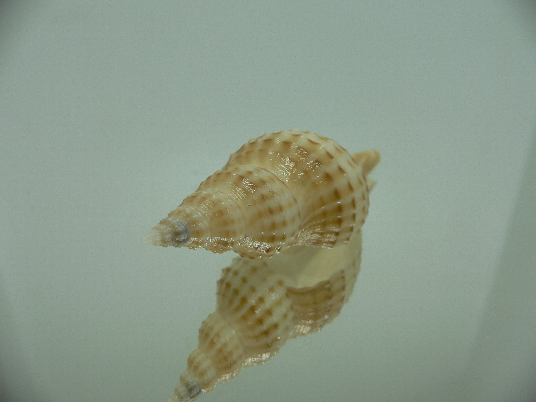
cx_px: 268
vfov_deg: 40.7
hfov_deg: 52.6
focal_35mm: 35
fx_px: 542
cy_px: 201
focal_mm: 4.6
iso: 100
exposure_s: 1/60
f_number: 2.8
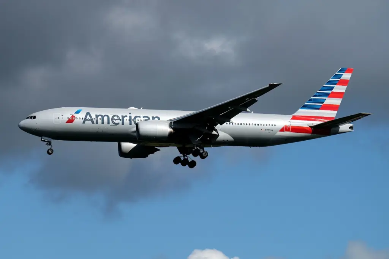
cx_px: 194
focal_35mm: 192
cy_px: 130
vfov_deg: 7.2
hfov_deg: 10.7
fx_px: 2075
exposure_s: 1/1000
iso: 200
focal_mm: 127.9
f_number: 7.1
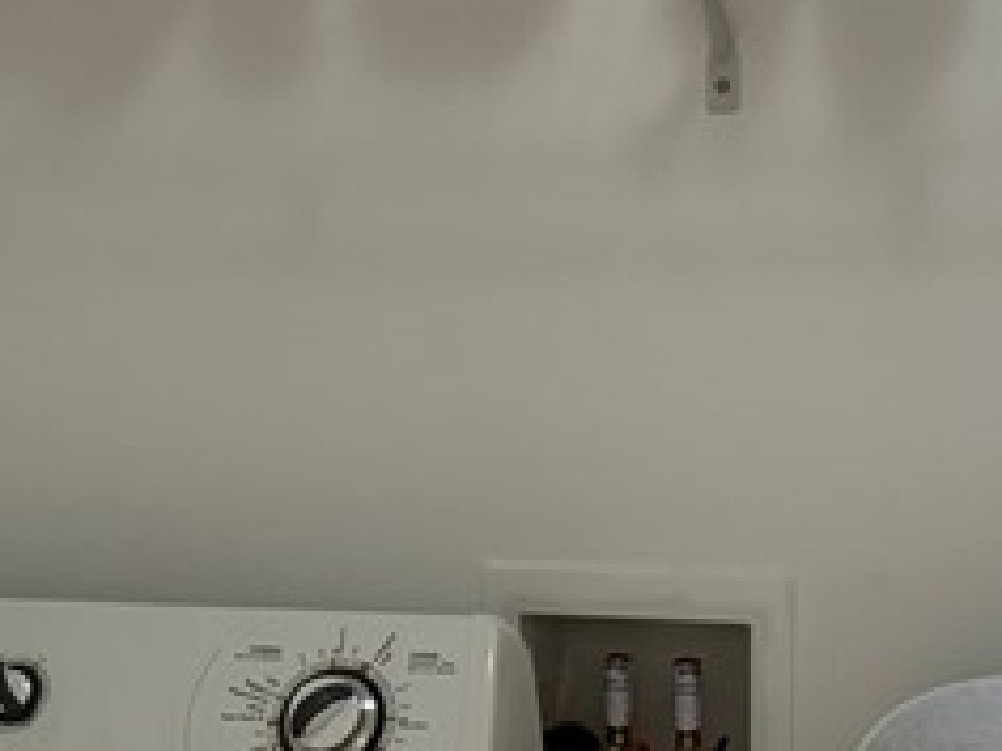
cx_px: 459
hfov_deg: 18.9
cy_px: 717
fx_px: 3010
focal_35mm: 104
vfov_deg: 14.1
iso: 400
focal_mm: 6.76
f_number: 1.78
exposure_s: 1/60
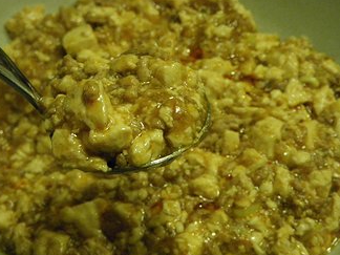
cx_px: 163
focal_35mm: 63
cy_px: 143
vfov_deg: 23.3
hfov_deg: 30.7
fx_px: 619
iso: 800
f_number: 4.4
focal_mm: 9.1
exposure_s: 1/30
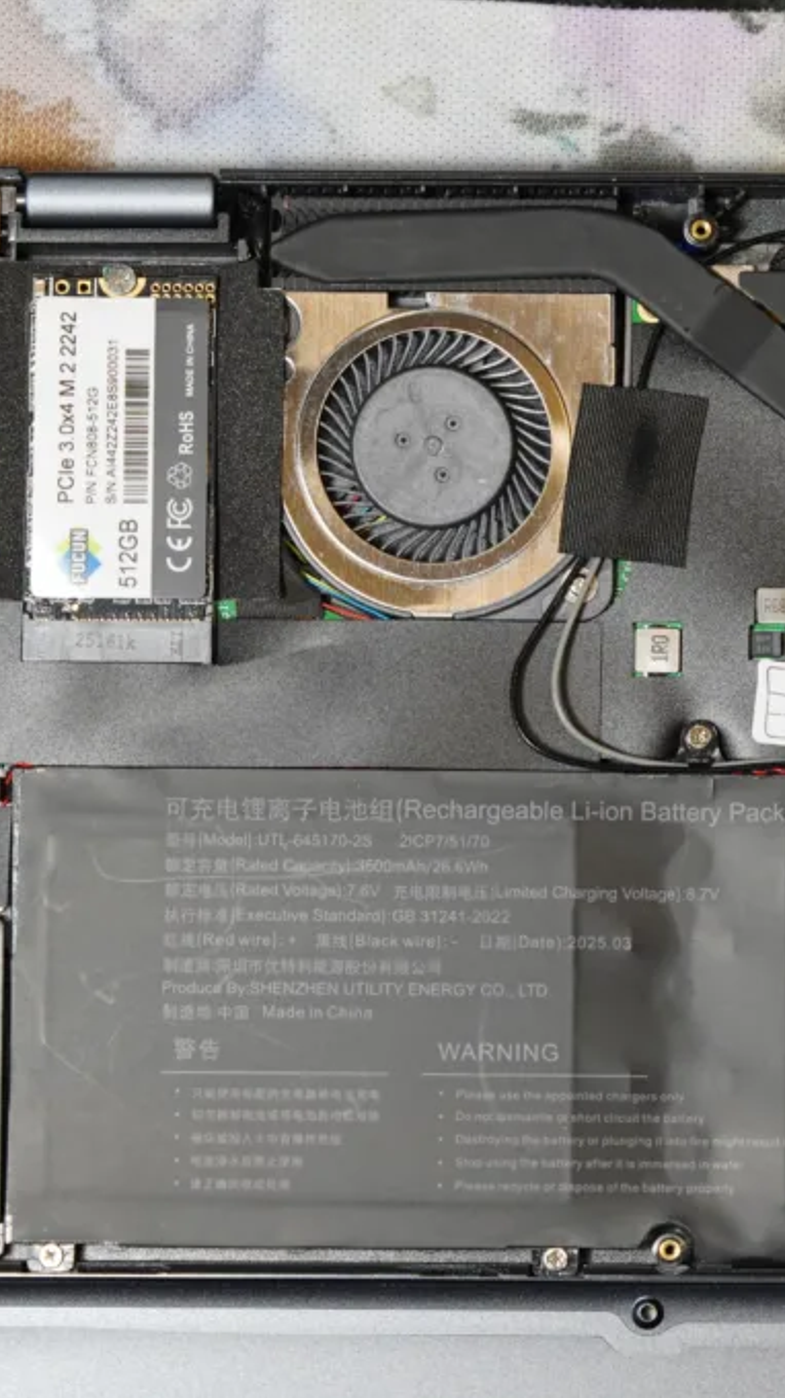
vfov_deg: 15.1
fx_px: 5260
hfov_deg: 8.5
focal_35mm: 142
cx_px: 690
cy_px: 700
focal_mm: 90
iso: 2500
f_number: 5.6
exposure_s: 1/100
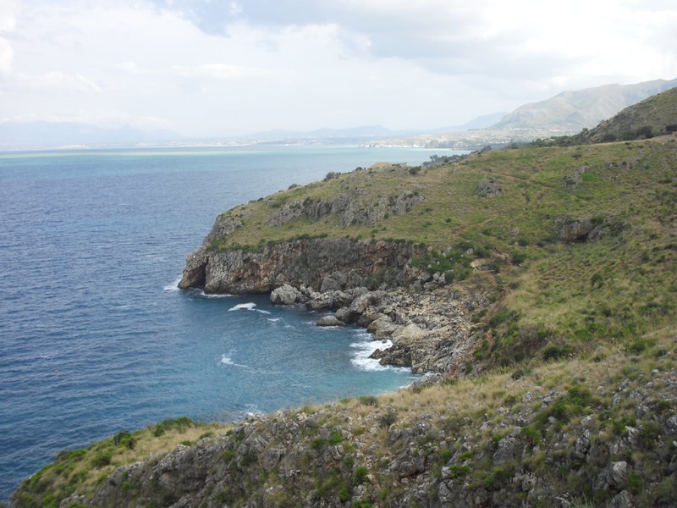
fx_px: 743
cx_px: 338
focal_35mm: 38
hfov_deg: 49.0
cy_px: 254
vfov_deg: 37.7
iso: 100
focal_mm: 6.2
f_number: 8
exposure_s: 1/100
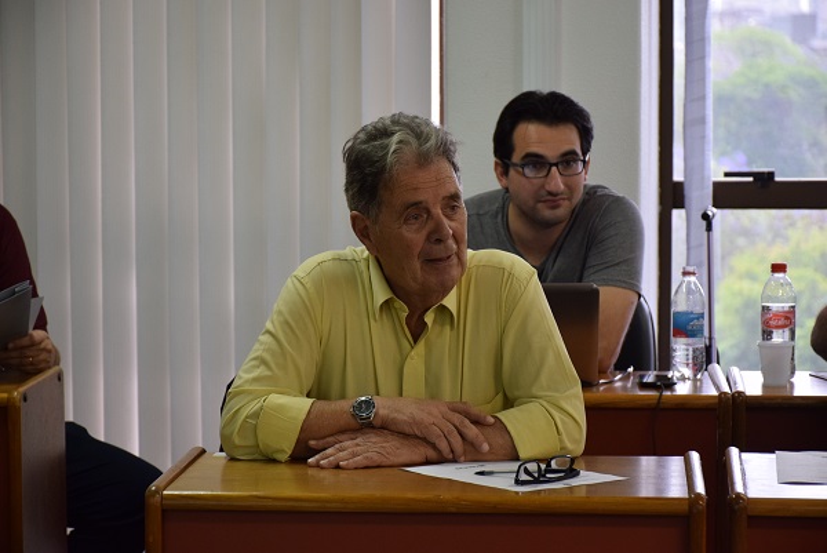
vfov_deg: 11.4
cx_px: 414
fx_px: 2759
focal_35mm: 120
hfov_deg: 17.0
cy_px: 276
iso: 900
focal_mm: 80
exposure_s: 1/125
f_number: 5.3
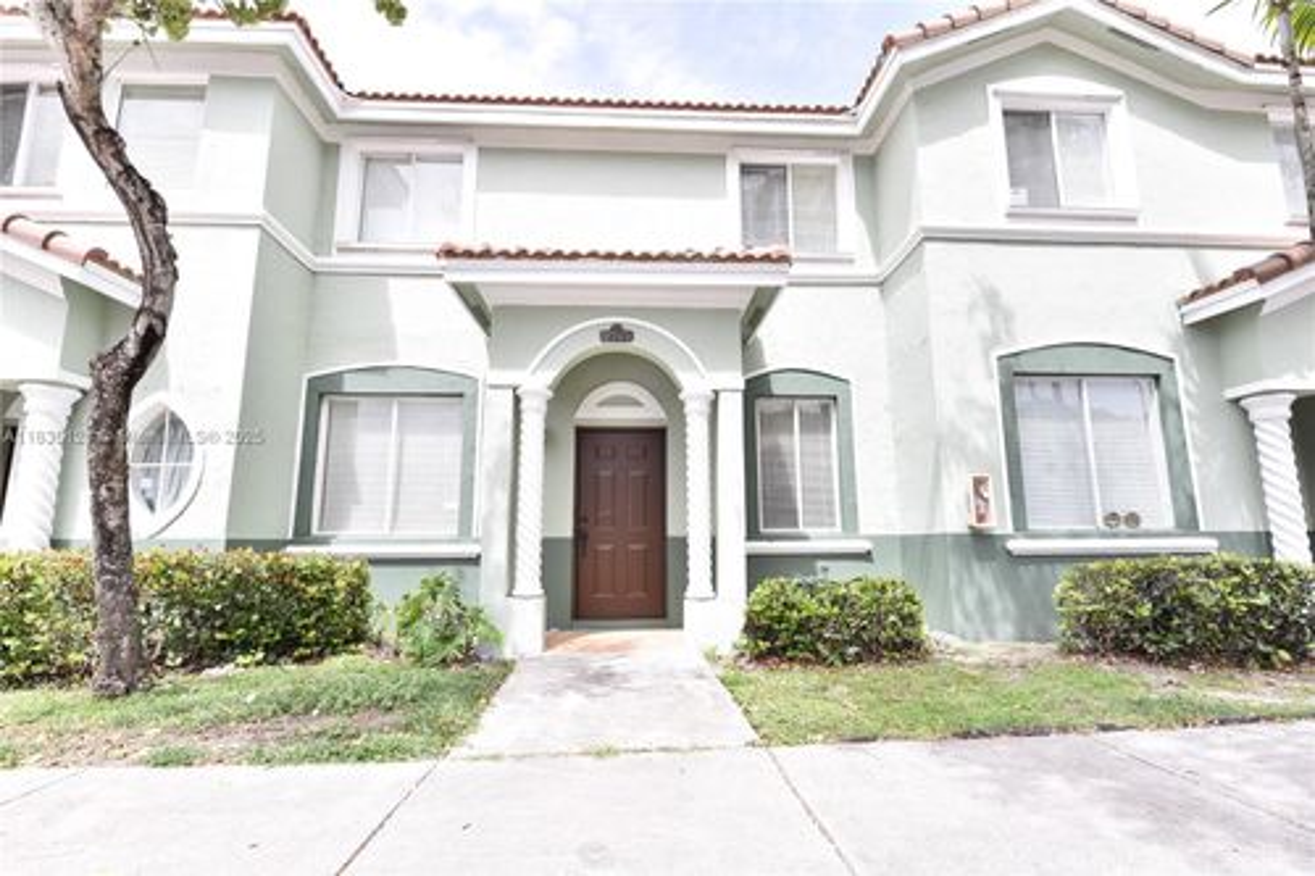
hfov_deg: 93.3
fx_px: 621
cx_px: 658
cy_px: 438
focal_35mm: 17
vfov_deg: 70.4
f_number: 8
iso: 100
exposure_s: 1/100
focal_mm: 17
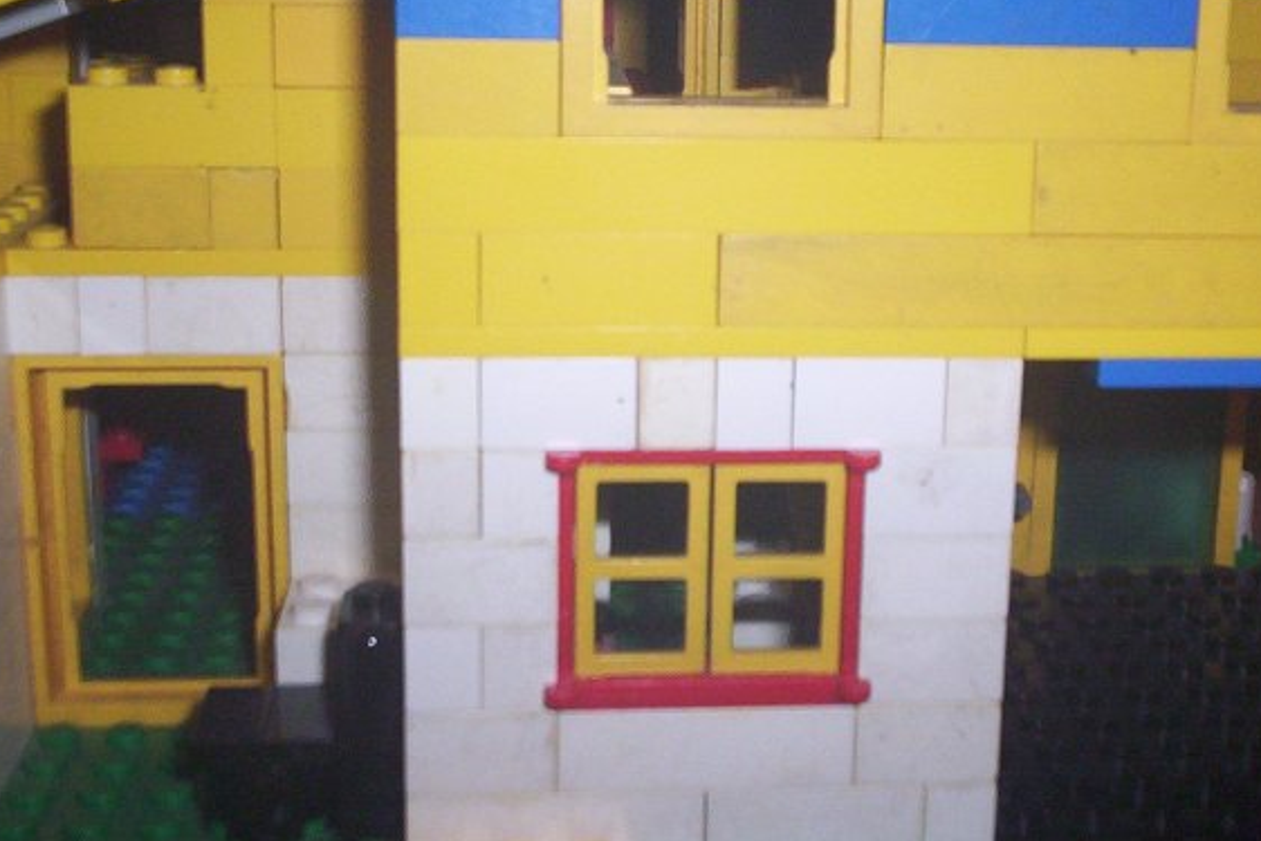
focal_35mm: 56
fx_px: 1962
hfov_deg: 35.5
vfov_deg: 24.2
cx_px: 748
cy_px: 334
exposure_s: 1/60
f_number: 4.5
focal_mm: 4.99
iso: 140
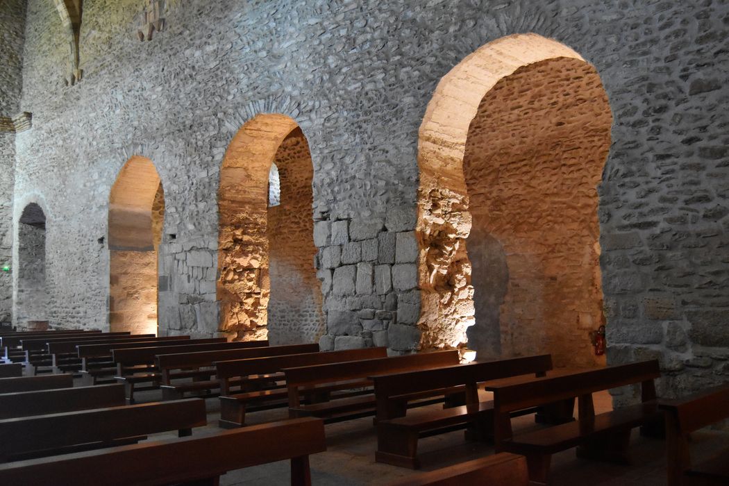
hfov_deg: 55.1
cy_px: 243
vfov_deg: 38.4
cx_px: 364
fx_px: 699
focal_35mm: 34
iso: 6400
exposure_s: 1/60
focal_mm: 23
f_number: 3.8
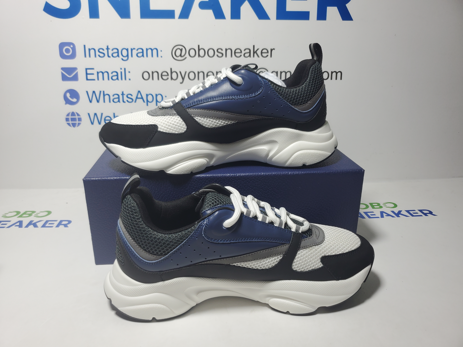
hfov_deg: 67.3
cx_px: 232
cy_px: 174
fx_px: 348
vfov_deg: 53.1
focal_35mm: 26
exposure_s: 1/376
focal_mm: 4.3
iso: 50
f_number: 1.5
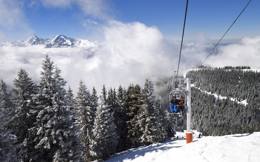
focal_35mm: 25
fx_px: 177
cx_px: 130
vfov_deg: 49.3
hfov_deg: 72.5
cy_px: 76
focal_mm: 24
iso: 200
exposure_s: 1/400
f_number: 14
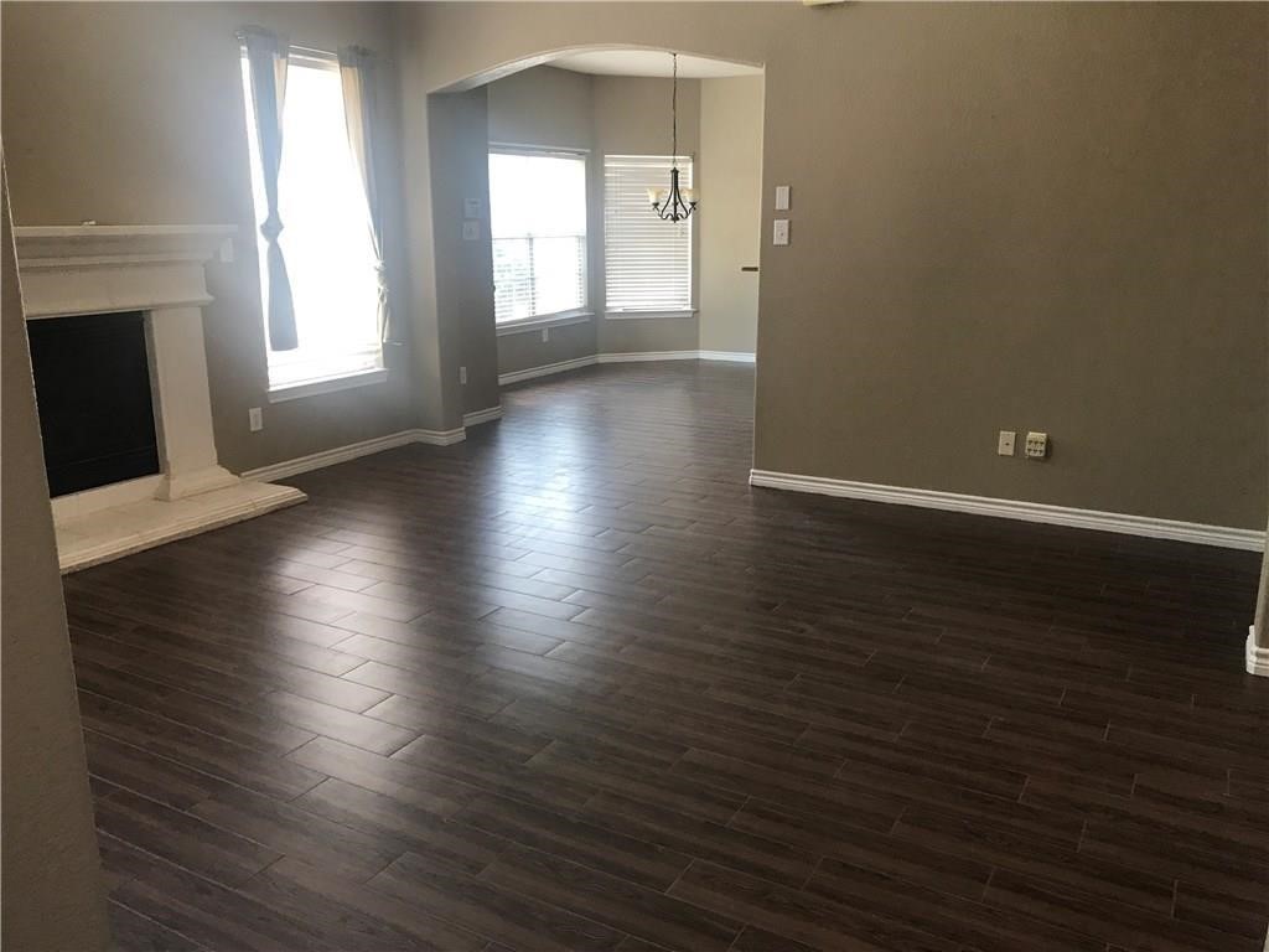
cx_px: 634
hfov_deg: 63.4
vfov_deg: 49.7
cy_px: 476
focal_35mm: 28
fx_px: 1026
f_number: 1.8
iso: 32
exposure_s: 1/30
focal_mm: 3.99
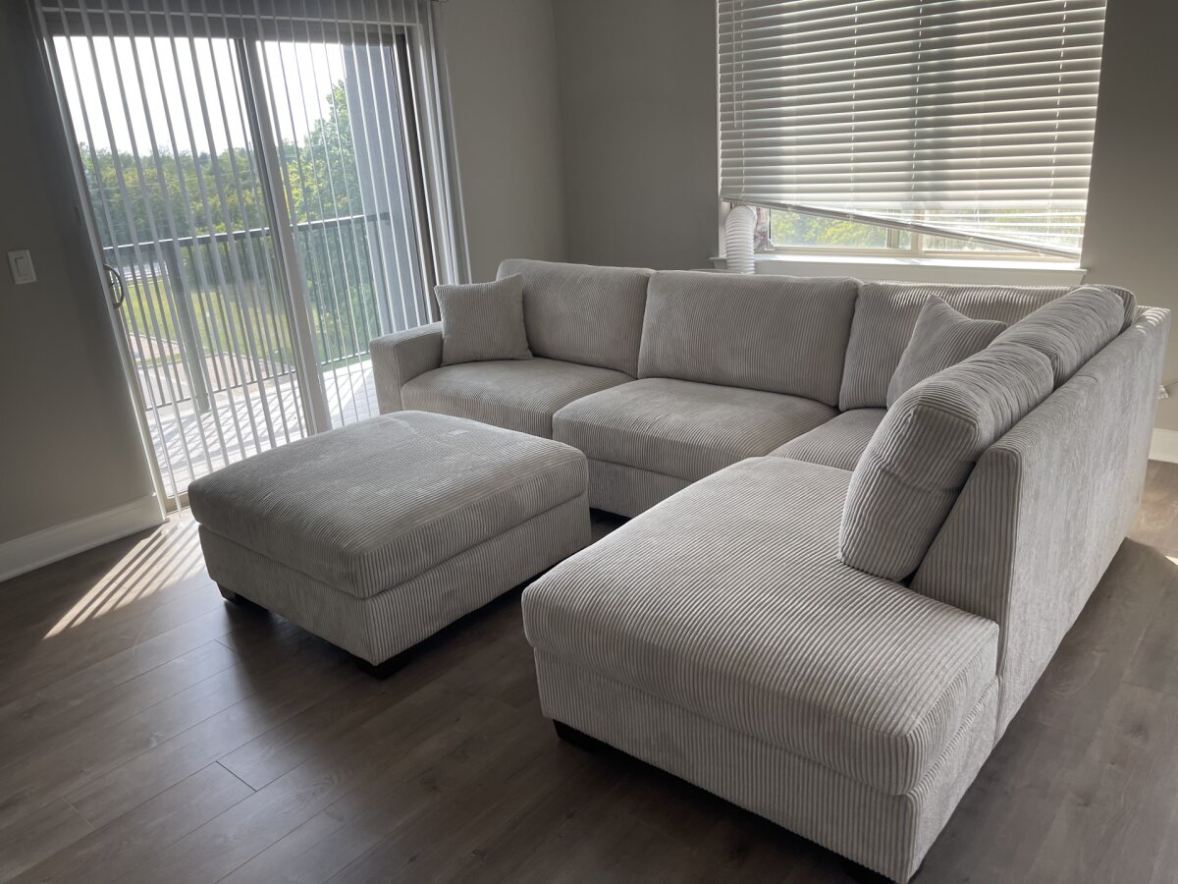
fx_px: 851
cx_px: 589
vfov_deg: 54.9
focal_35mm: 25
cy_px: 442
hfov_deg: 69.4
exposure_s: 1/164
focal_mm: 5.1
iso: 32
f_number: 1.6
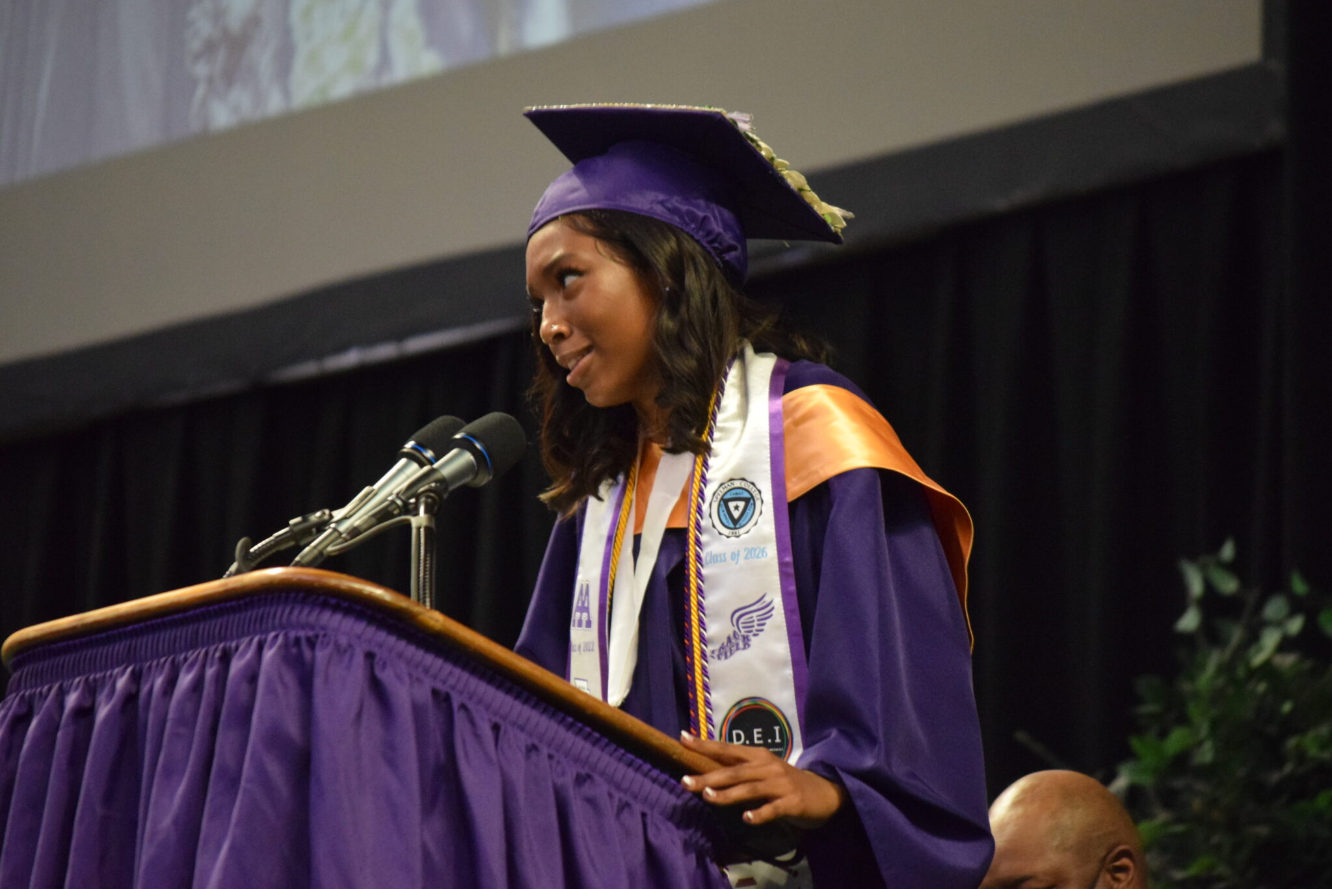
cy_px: 444
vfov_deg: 6.1
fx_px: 8327
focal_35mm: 225
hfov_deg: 9.1
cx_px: 666
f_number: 5
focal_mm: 150
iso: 3600
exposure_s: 1/125
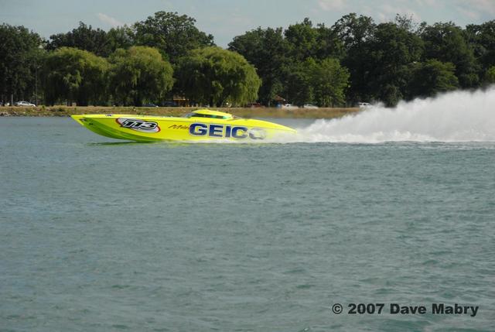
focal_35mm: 168
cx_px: 248
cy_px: 166
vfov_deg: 8.2
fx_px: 2314
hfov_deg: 12.2
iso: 400
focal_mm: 112
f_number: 9
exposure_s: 1/1000
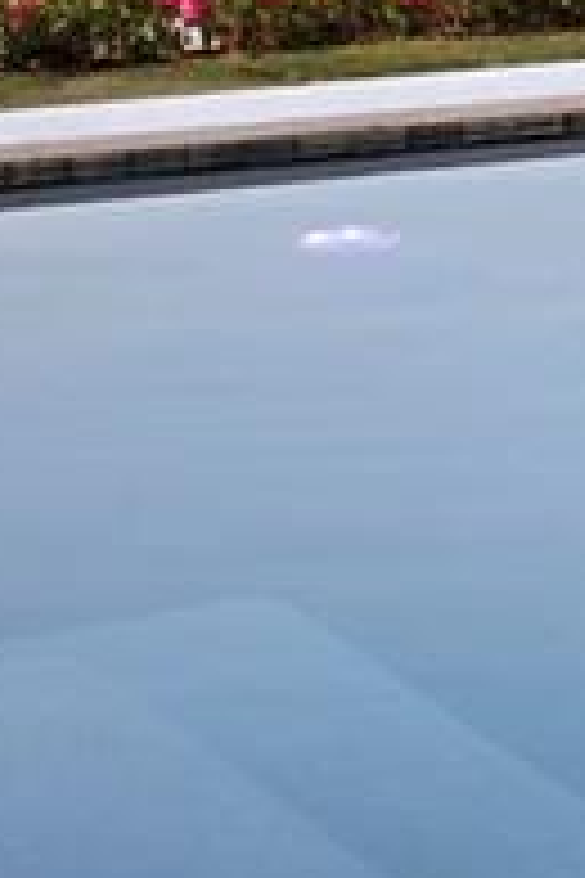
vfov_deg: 10.0
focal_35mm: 199
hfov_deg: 6.9
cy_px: -477
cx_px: 544
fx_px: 4850
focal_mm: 38
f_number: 22
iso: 100
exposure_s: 1/3
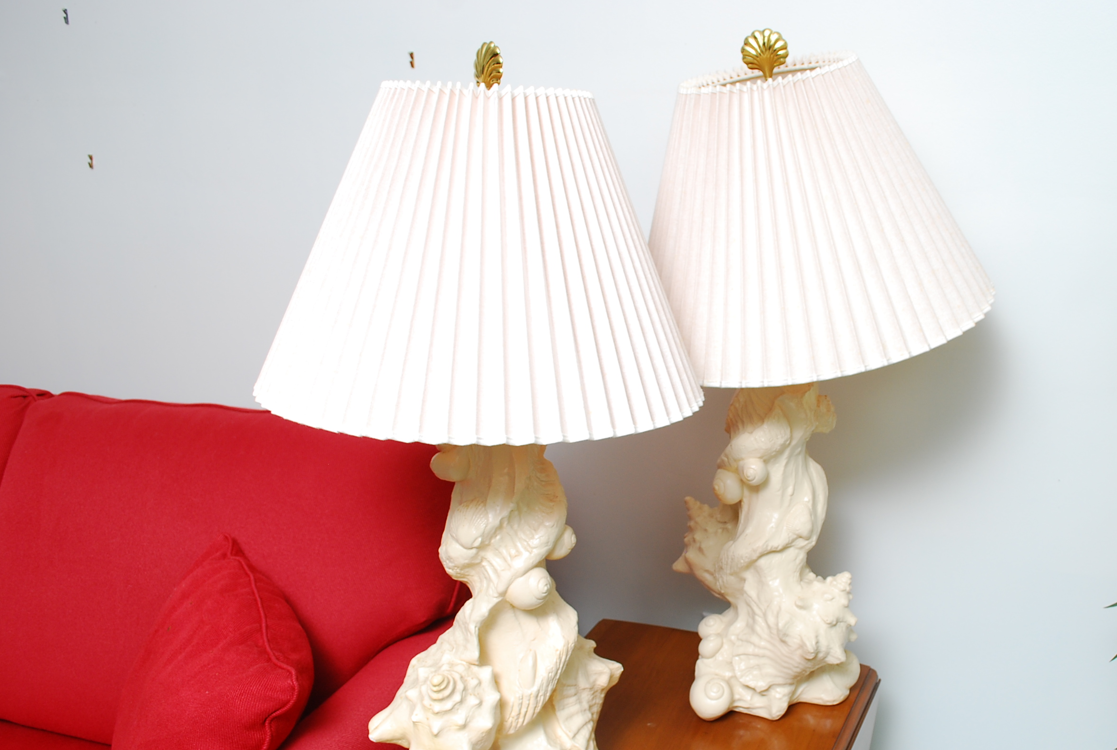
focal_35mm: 37
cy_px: 436
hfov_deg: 51.3
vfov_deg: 36.0
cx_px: 688
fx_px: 1150
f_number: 5.6
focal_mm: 20
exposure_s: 1/160
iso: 160
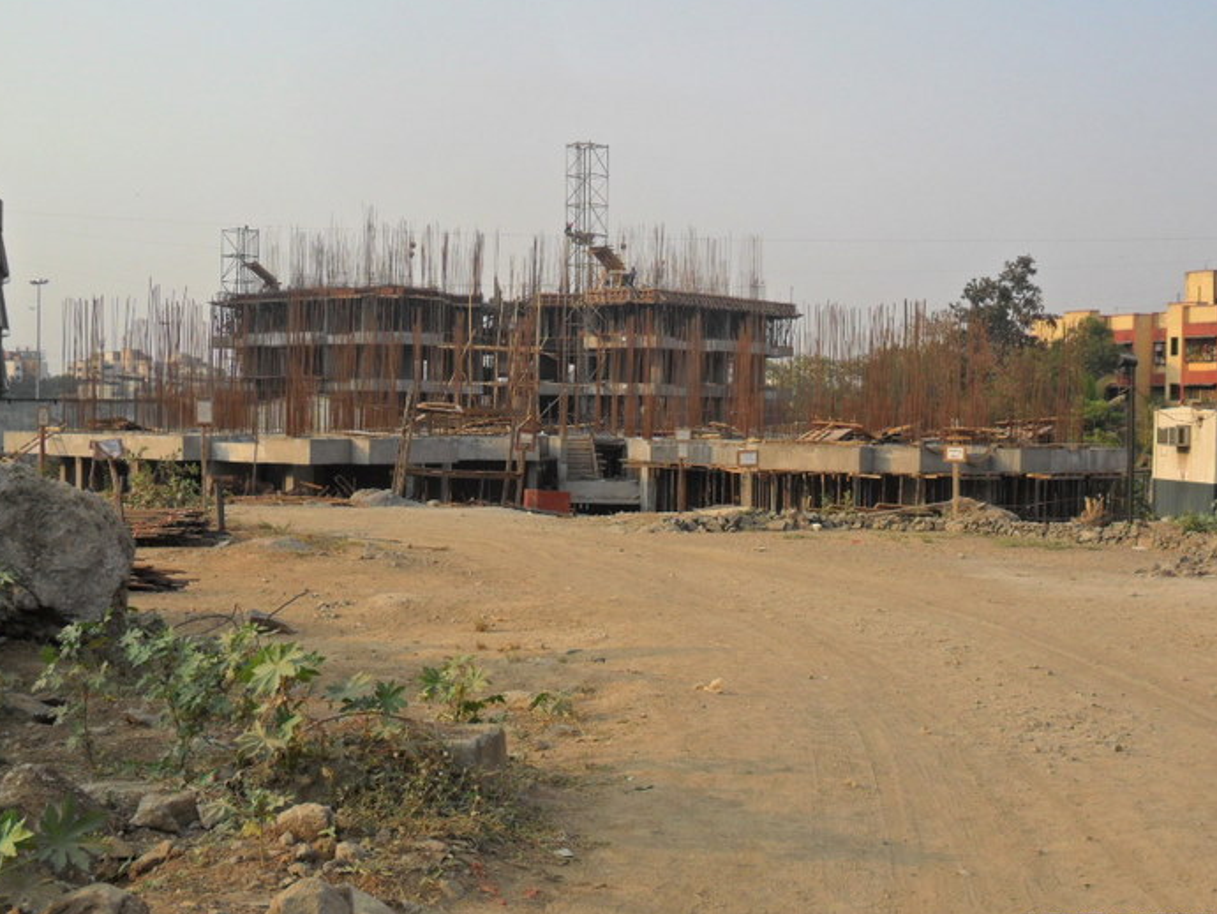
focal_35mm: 51
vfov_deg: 28.6
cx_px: 596
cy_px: 503
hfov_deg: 37.5
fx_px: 1794
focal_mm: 7.8
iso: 100
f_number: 4.5
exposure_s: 1/350
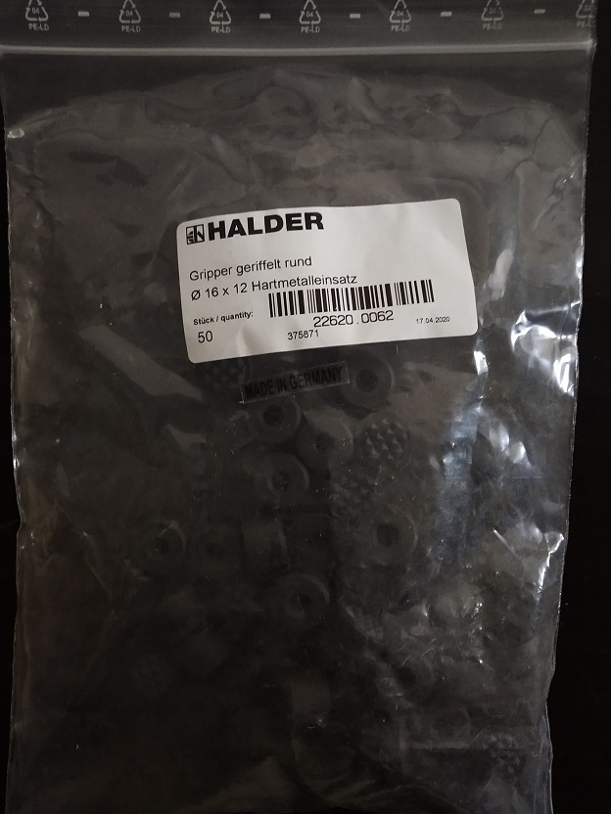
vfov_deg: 60.0
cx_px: 306
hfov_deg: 46.8
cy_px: 407
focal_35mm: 30
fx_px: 706
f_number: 1.8
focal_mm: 3.95
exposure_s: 1/20
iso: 701
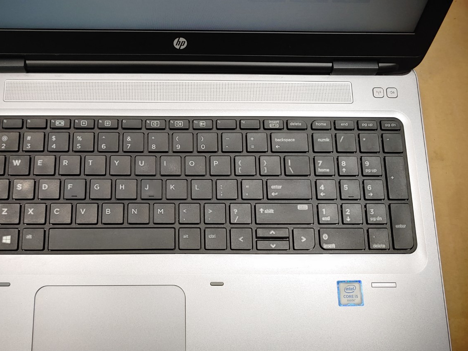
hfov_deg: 54.7
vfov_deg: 42.8
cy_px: 203
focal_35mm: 33
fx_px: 446
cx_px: 175
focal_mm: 4.36
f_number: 1.8
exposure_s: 1/136
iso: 50
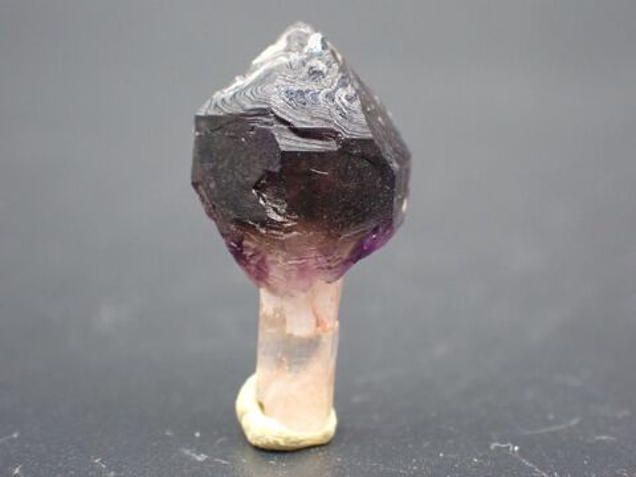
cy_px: 238
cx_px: 318
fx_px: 1837
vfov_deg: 14.8
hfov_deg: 19.6
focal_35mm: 100
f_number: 4.9
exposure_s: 1/320
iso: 800
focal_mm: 18
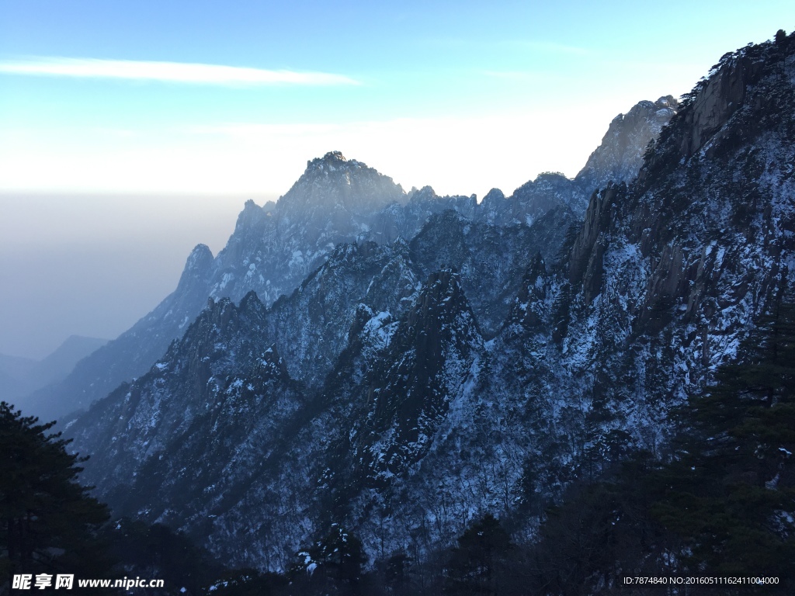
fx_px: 666
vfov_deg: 48.2
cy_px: 298
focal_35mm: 29
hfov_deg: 61.7
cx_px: 398
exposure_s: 1/377
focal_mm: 4.15
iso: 32
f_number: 2.2
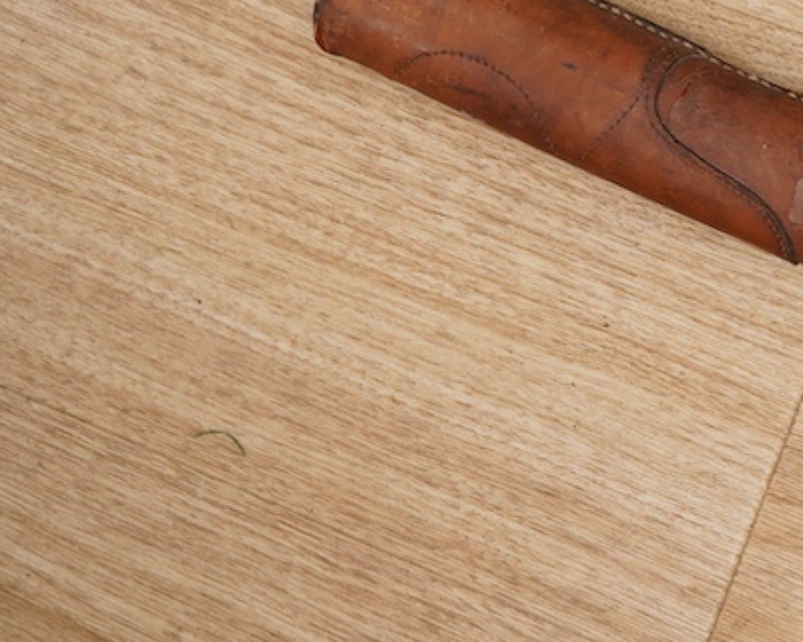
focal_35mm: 95
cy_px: 148
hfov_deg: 19.4
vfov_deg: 16.1
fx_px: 2258
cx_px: 869
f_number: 8
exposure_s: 1/125
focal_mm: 30
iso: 1250
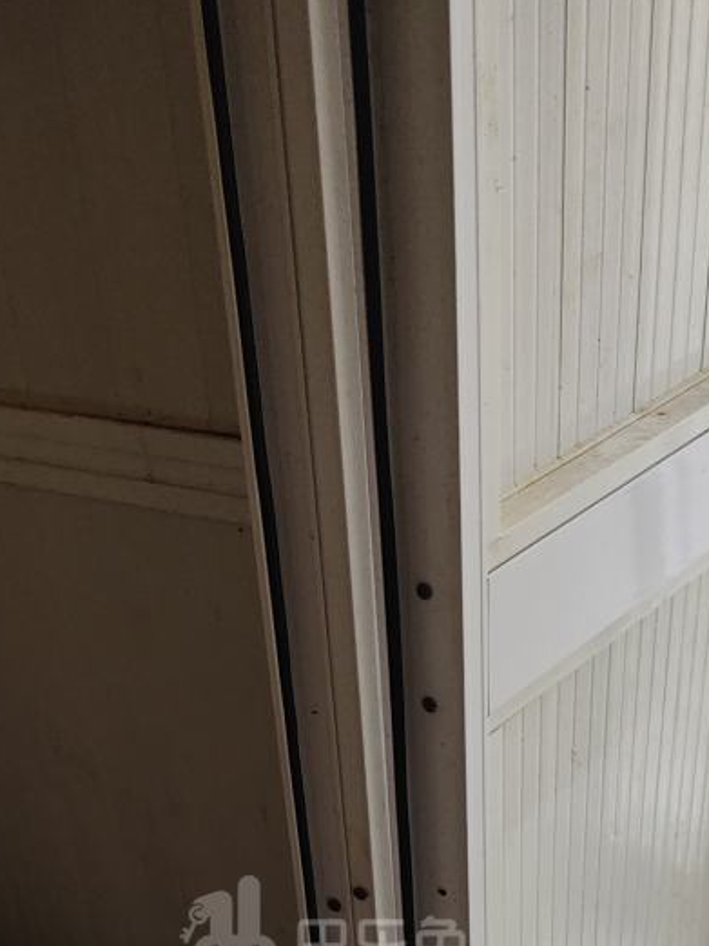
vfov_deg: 35.5
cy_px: 927
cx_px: 325
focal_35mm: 49
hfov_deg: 29.6
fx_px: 1339
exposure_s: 1/25
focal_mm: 4.68
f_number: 1.8
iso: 999
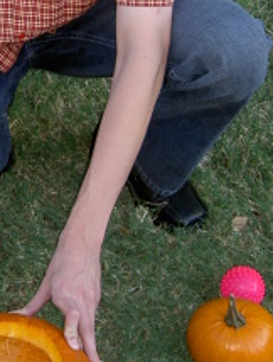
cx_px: -12
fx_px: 1059
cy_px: 104
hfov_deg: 14.4
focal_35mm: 101
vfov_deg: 19.3
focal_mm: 5.6
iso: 50
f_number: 2.8
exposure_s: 1/60
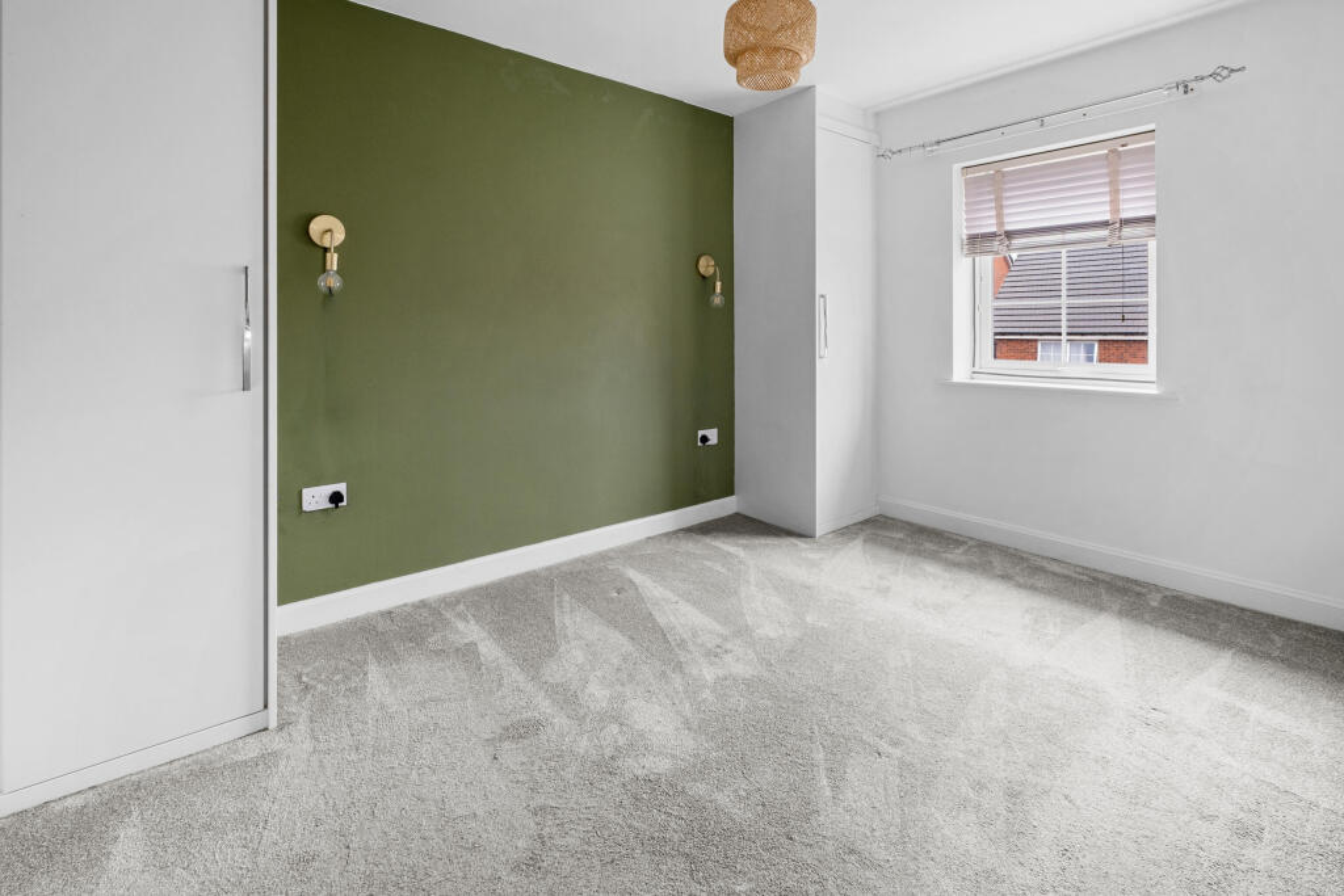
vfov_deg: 77.3
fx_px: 560
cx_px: 672
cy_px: 448
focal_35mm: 15
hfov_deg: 100.4
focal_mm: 10
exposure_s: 1/3
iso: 160
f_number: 8
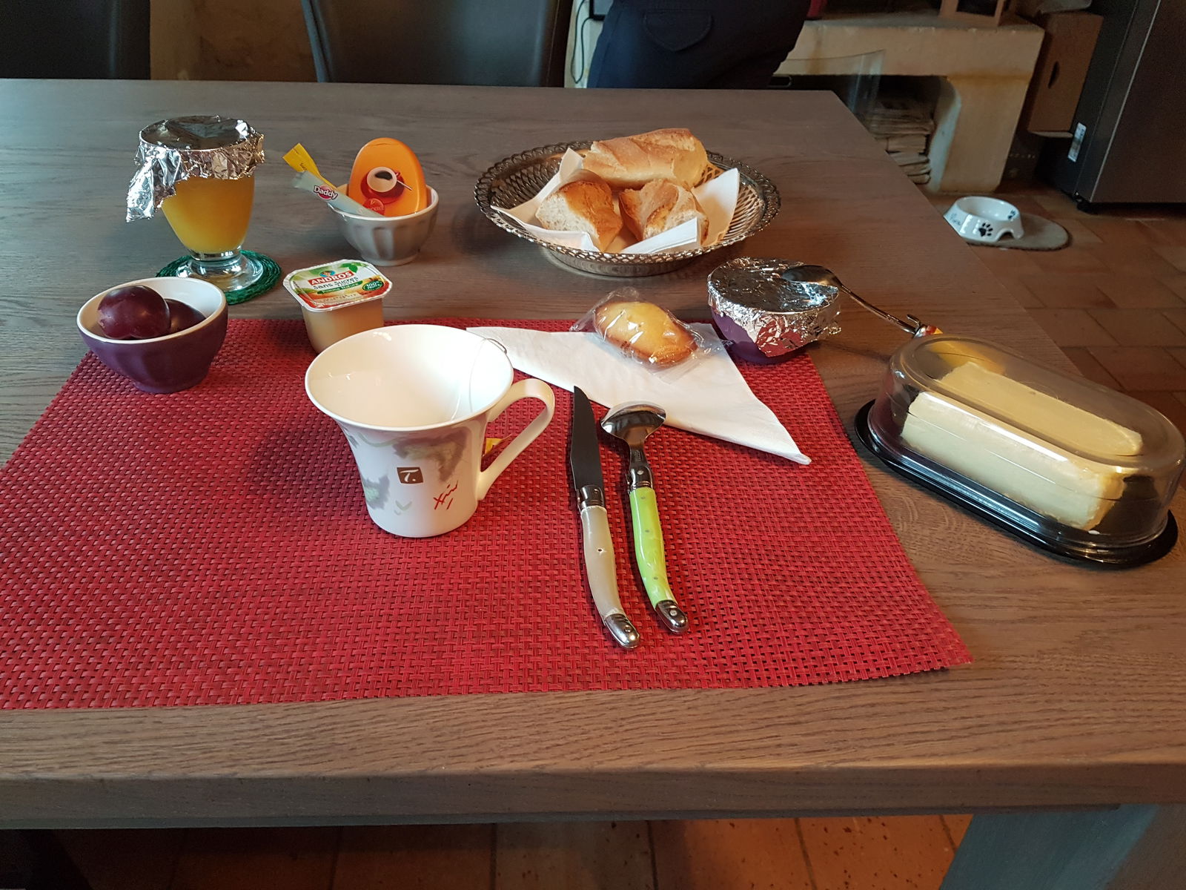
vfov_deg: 53.1
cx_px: 593
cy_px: 445
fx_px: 891
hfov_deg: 67.3
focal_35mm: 26
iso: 160
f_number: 1.7
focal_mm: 4.2
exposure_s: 1/25
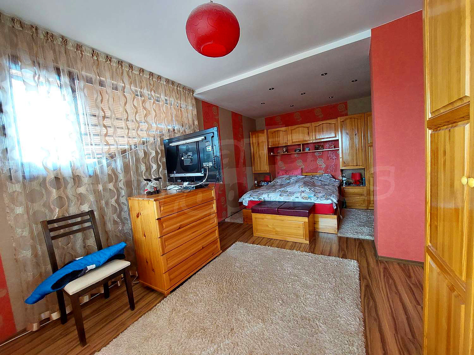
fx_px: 178
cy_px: 178
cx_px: 237
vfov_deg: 89.9
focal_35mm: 13
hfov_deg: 106.2
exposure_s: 1/50
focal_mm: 1.74
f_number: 2.2
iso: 320
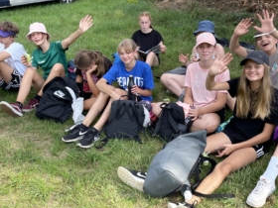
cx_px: 153
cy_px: 99
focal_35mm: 39
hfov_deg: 47.8
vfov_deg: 36.8
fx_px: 313
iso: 32
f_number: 1.6
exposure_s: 1/836
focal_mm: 4.2
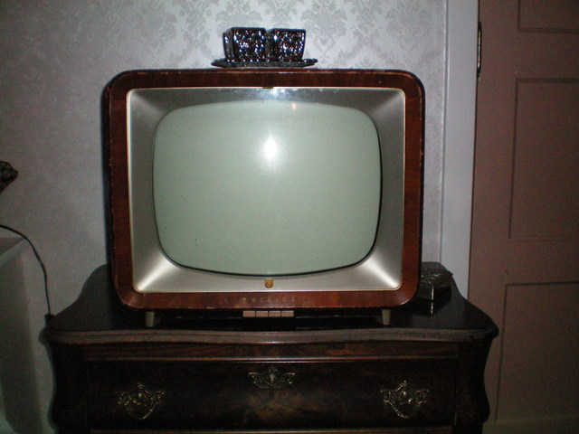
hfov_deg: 49.0
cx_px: 290
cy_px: 217
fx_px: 636
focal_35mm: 38
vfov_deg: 37.7
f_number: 3.1
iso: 400
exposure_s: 1/60
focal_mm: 6.3
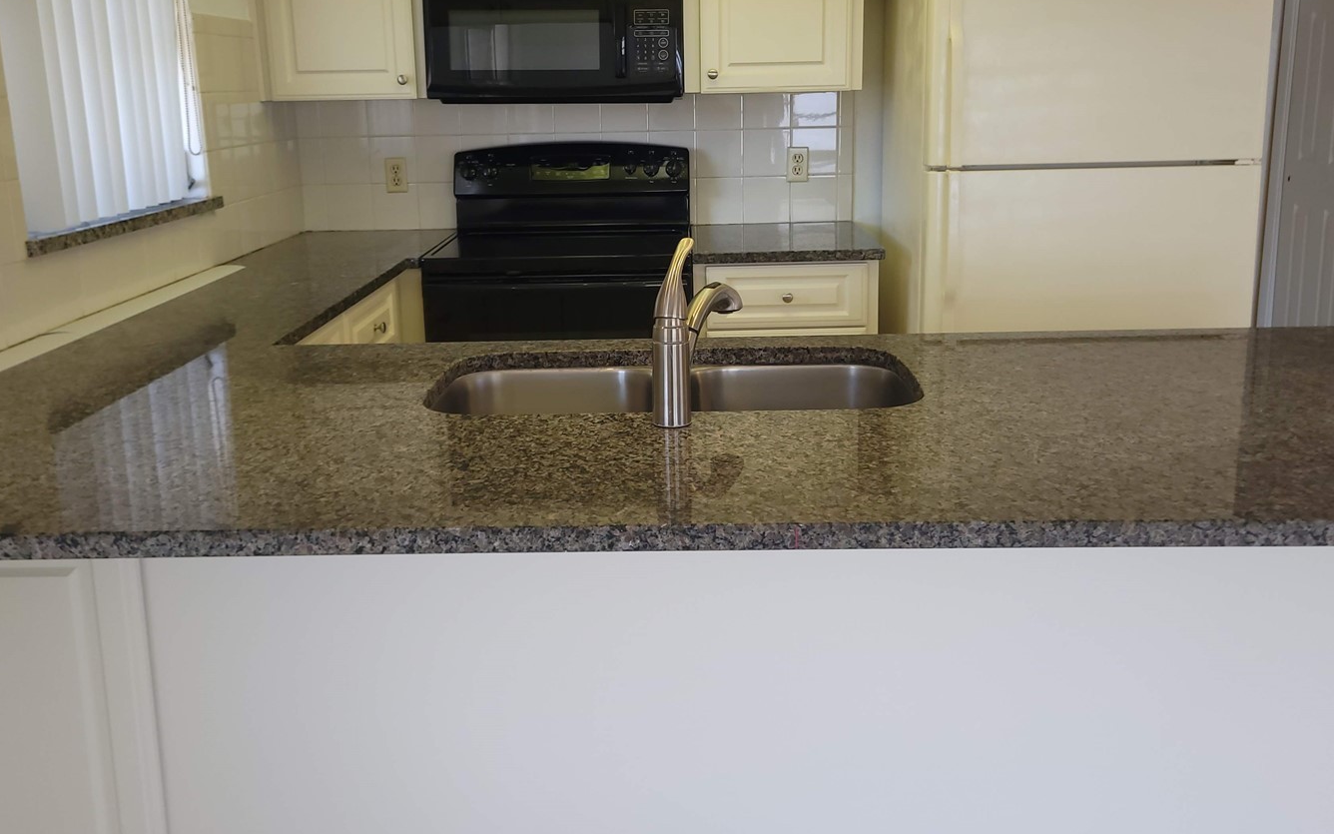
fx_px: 1200
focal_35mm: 33
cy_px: 300
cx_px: 647
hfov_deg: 58.1
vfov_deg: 38.0
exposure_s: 1/60
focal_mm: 5.4
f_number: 1.8
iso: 80
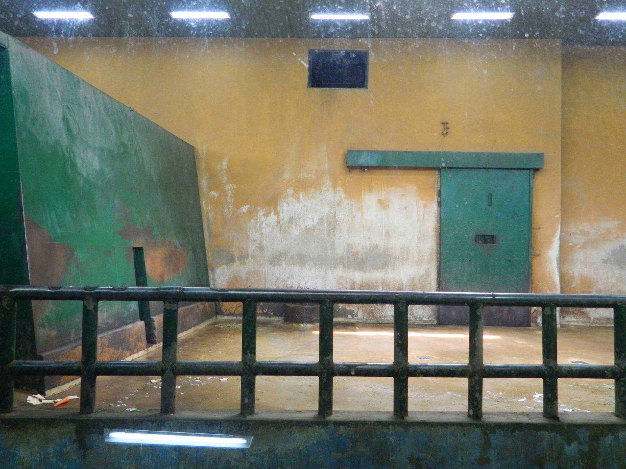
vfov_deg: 40.7
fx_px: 633
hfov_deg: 52.6
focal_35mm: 35
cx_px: 313
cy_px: 234
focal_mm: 6.2
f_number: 3.3
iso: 360
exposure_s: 1/40
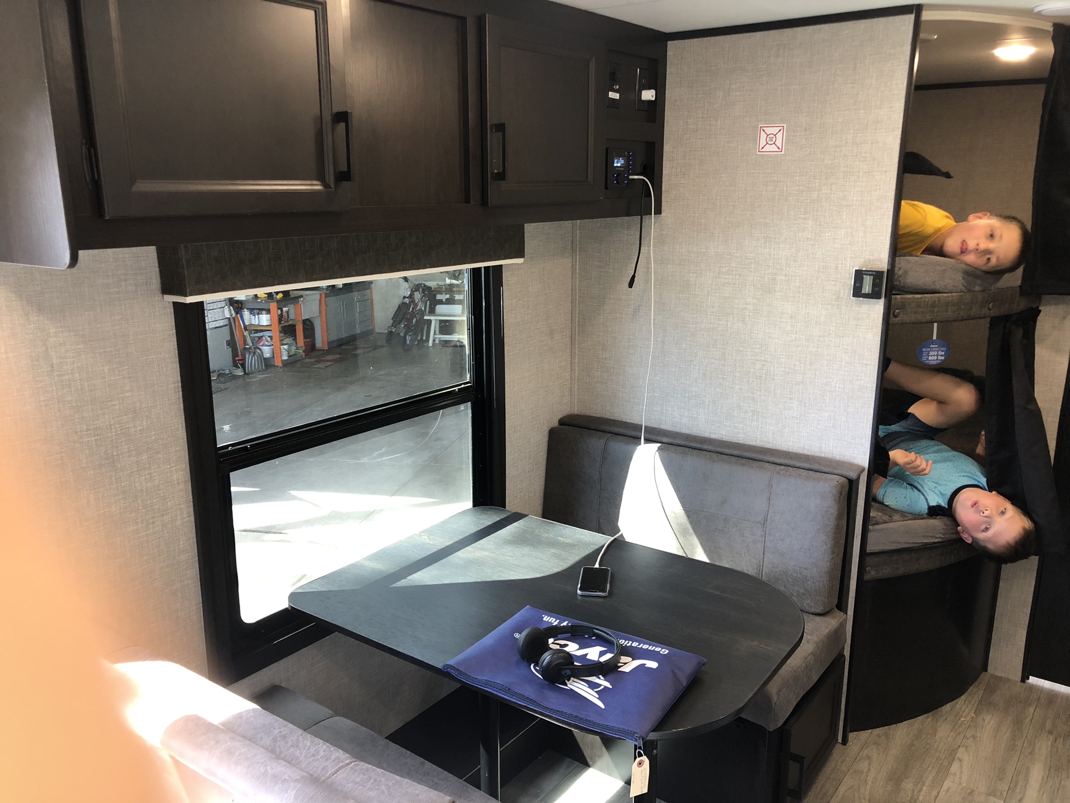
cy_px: 402
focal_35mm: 28
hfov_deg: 63.4
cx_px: 535
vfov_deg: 49.7
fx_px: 865
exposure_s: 1/15
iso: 40
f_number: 1.8
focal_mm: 3.99
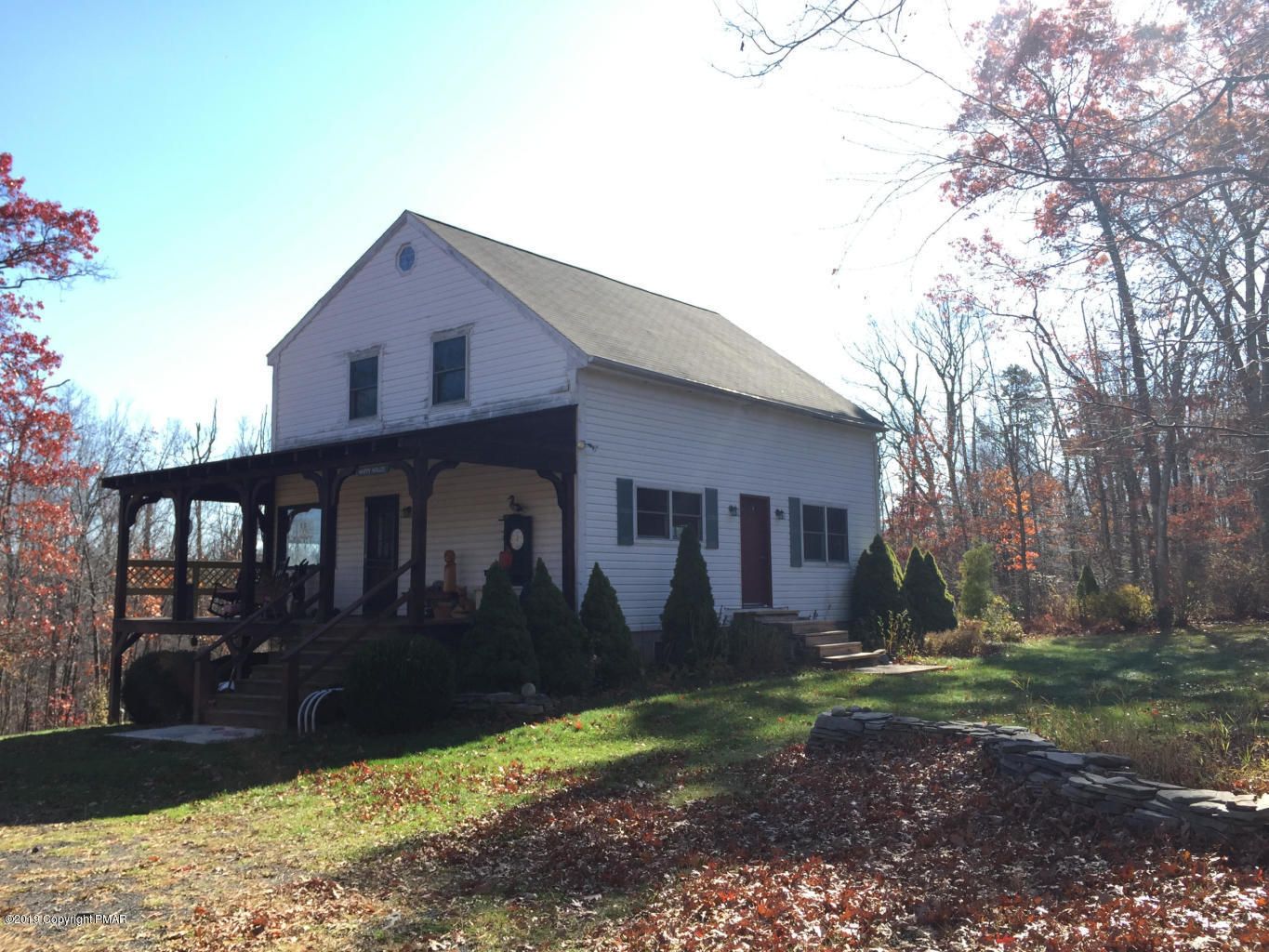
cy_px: 476
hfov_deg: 61.7
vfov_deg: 48.2
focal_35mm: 29
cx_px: 634
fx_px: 1063
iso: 32
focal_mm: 4.15
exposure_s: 1/590
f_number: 2.2
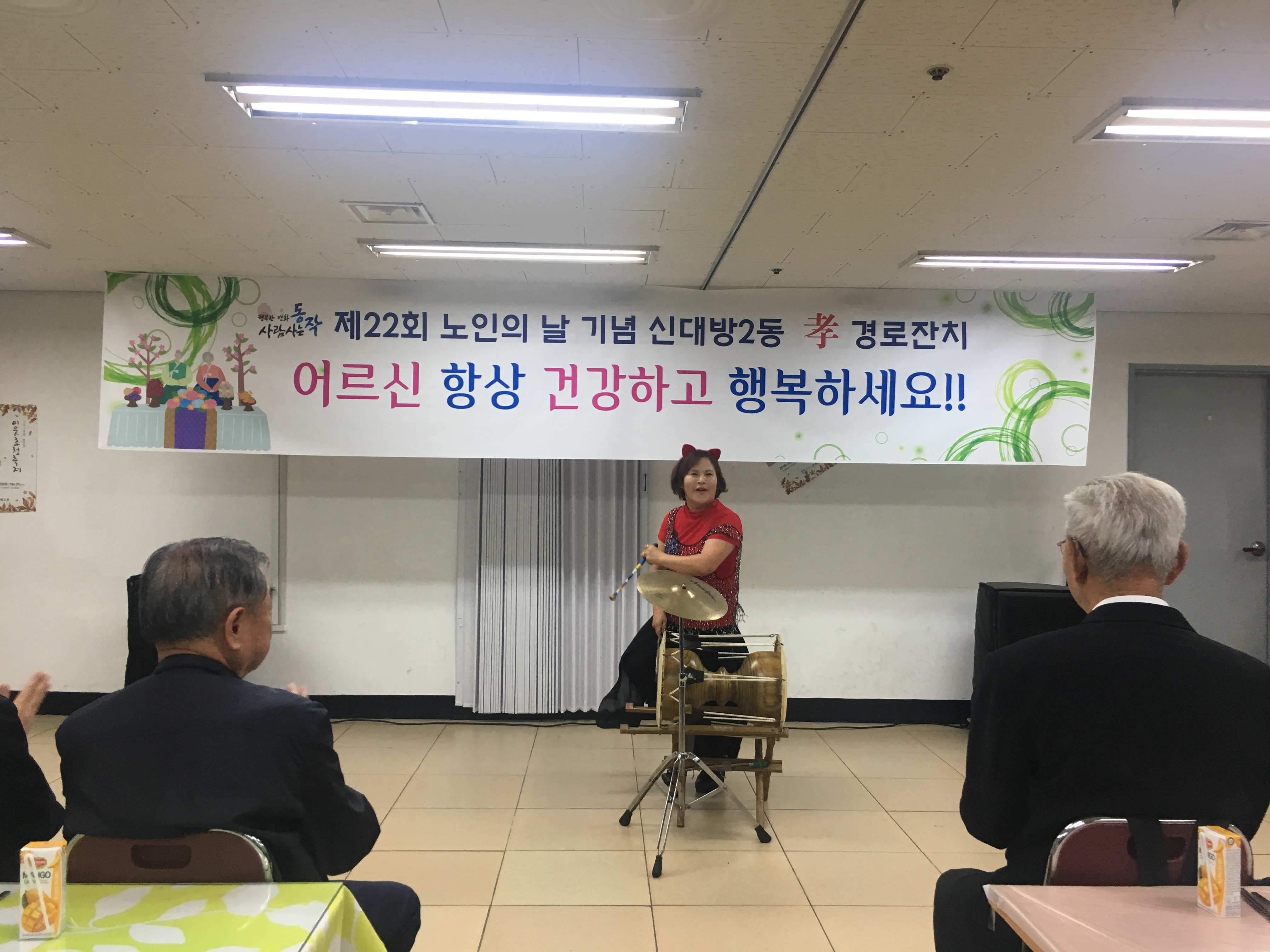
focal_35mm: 29
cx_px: 635
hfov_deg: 61.7
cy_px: 476
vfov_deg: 48.2
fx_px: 1064
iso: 40
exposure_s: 1/30
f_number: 2.2
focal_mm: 4.15
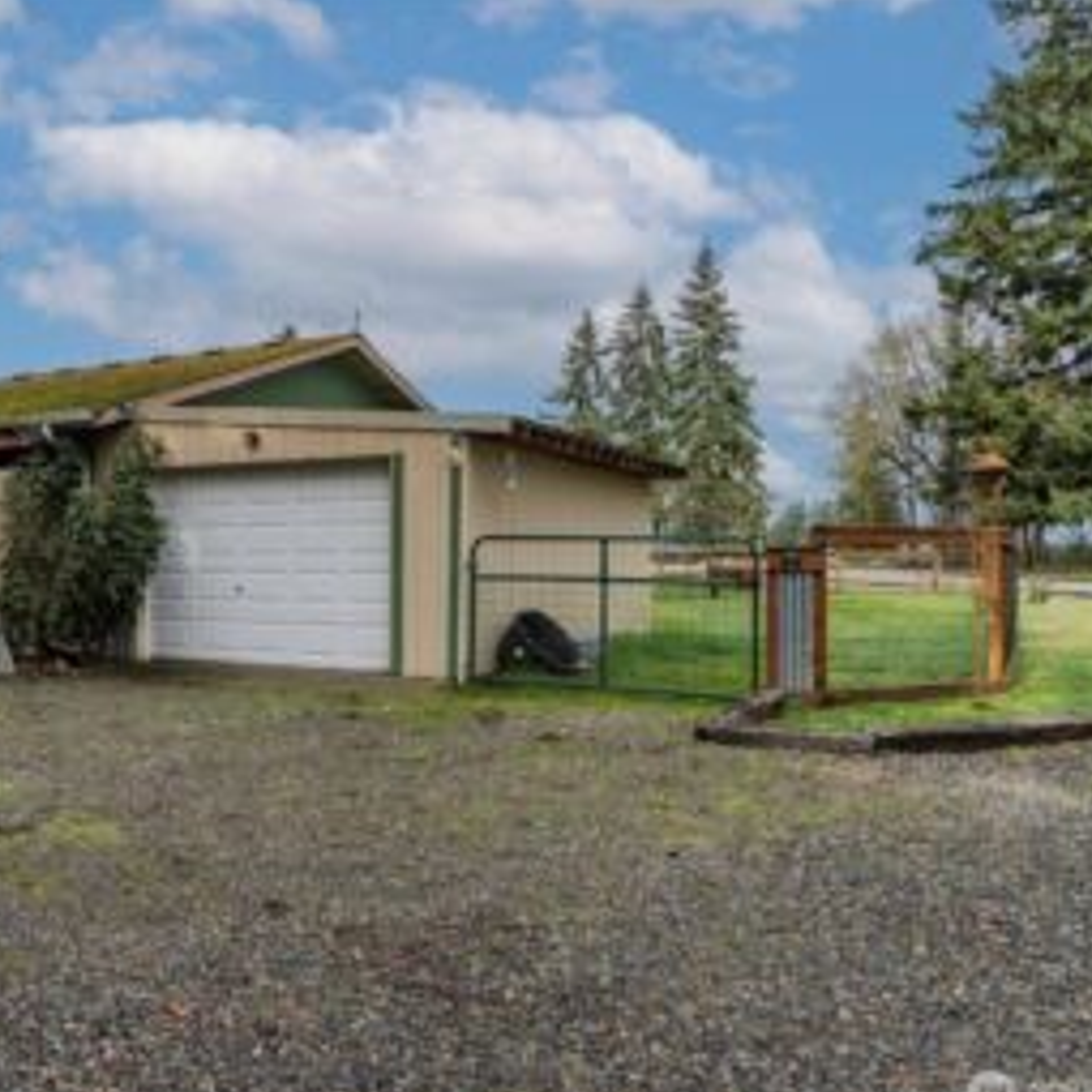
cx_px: 355
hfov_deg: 56.0
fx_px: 999
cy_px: 563
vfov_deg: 57.3
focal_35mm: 28
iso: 640
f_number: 9
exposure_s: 1/400
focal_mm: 14
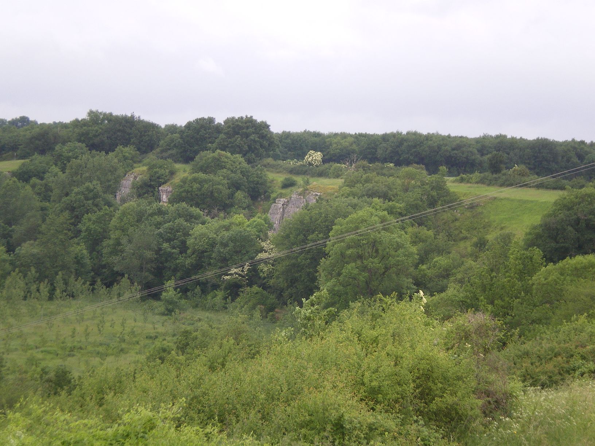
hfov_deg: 18.2
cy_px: 223
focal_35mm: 108
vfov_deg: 13.7
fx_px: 1856
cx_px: 298
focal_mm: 18.9
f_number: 5.9
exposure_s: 1/100
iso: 160
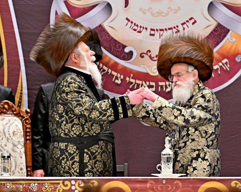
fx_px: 2239
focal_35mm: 314
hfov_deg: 6.2
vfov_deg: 4.9
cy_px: 96
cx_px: 142
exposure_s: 1/800
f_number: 2.8
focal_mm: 185
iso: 640
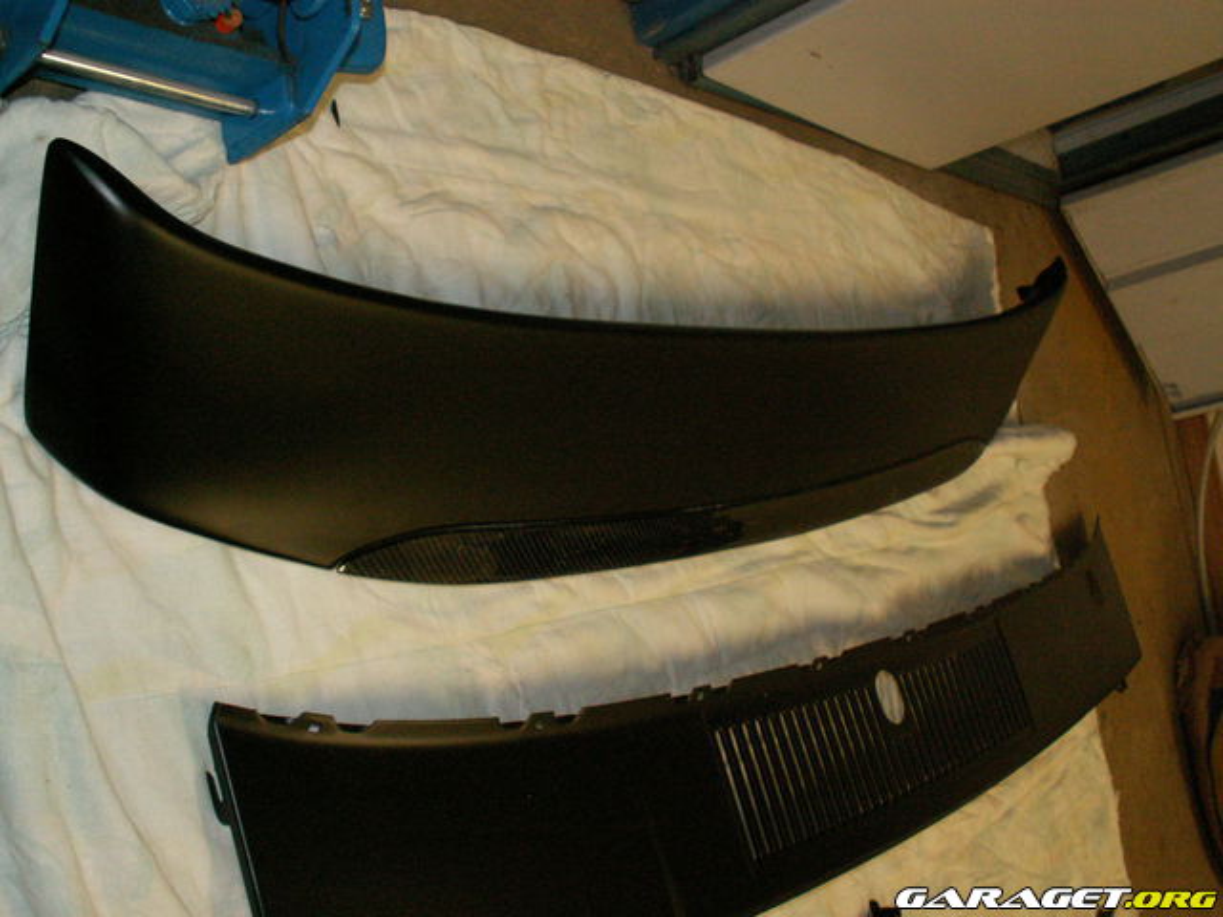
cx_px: 612
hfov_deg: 52.6
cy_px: 458
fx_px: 1237
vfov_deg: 40.7
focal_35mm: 35
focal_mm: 5.86
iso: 160
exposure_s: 1/40
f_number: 2.8
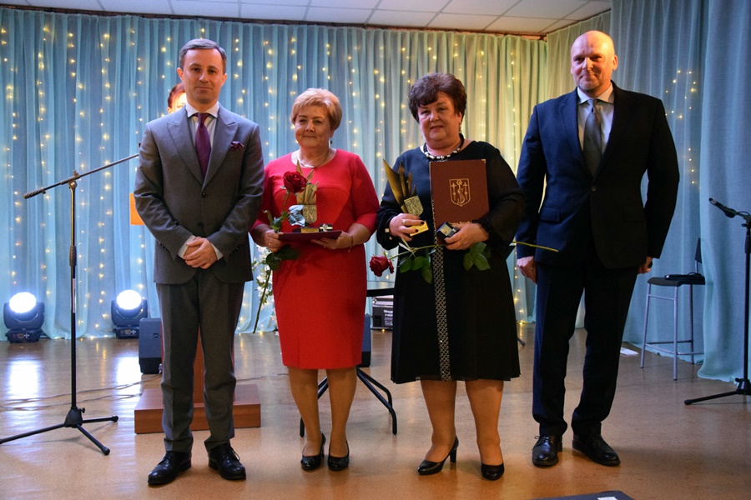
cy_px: 250
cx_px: 376
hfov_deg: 53.1
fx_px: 751
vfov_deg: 36.9
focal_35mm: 36
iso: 5000
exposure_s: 1/125
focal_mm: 24
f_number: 4.5
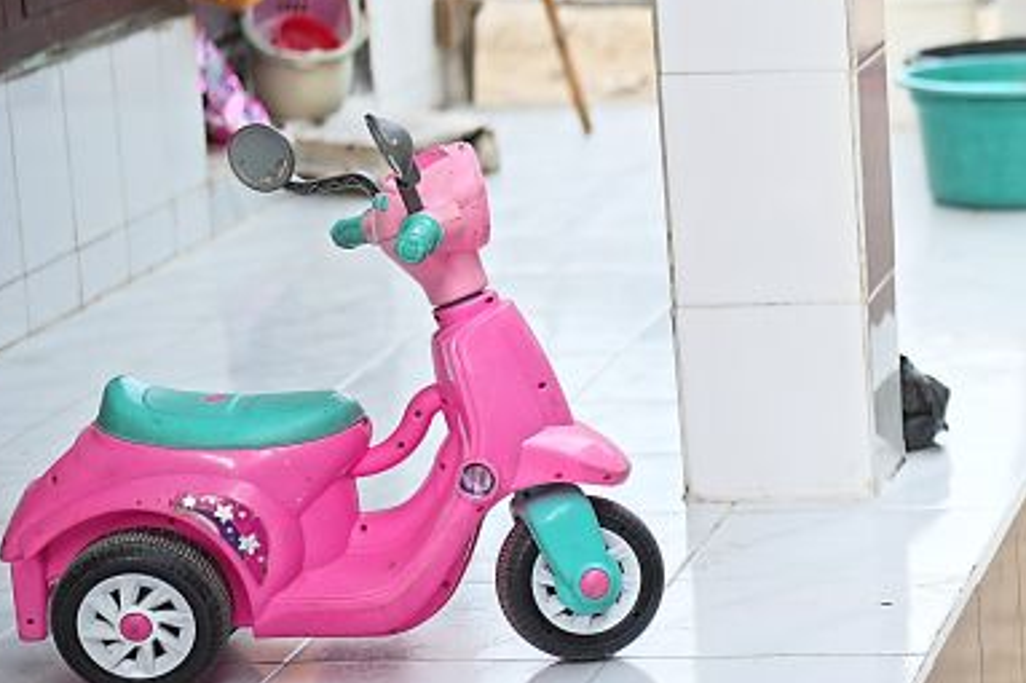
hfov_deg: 12.0
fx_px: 4615
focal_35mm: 162
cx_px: 1621
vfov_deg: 8.5
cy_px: 512
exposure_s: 1/500
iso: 100
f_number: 1.4
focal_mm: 50
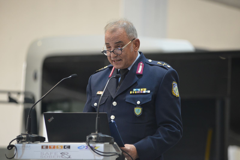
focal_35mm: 200
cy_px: 80
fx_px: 1334
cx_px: 120
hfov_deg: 10.3
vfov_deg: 6.9
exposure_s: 1/400
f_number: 4
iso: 2500
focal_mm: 200
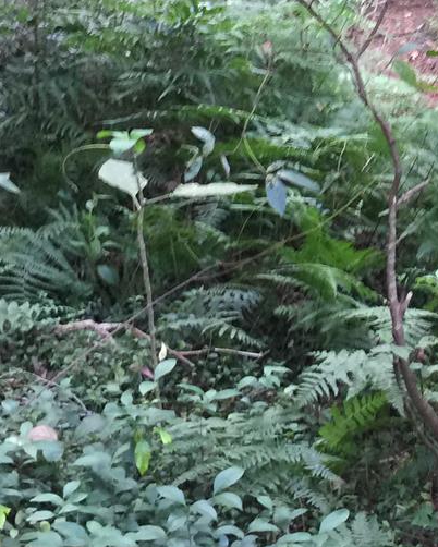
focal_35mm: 92
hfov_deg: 15.9
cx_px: 556
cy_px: -32
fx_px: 1490
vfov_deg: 20.0
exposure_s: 1/17
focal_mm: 4.15
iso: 64
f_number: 2.2
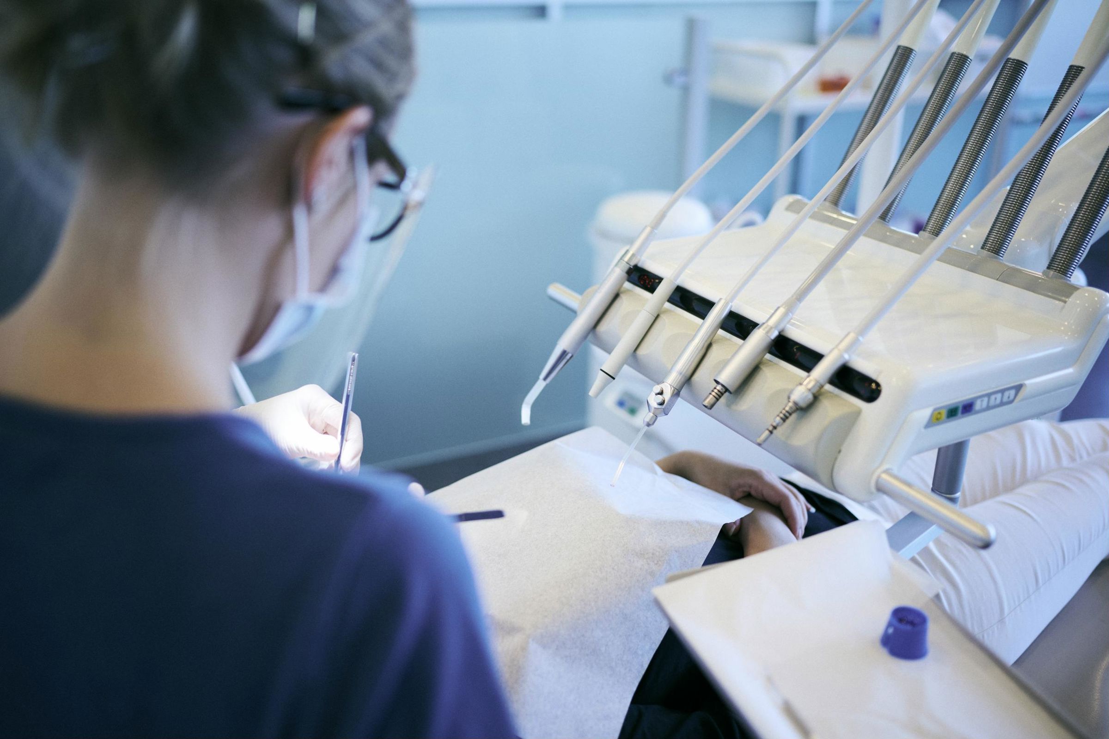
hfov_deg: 54.4
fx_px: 1078
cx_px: 554
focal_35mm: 35
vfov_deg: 37.9
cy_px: 370
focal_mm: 35
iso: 160
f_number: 1.8
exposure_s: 1/125
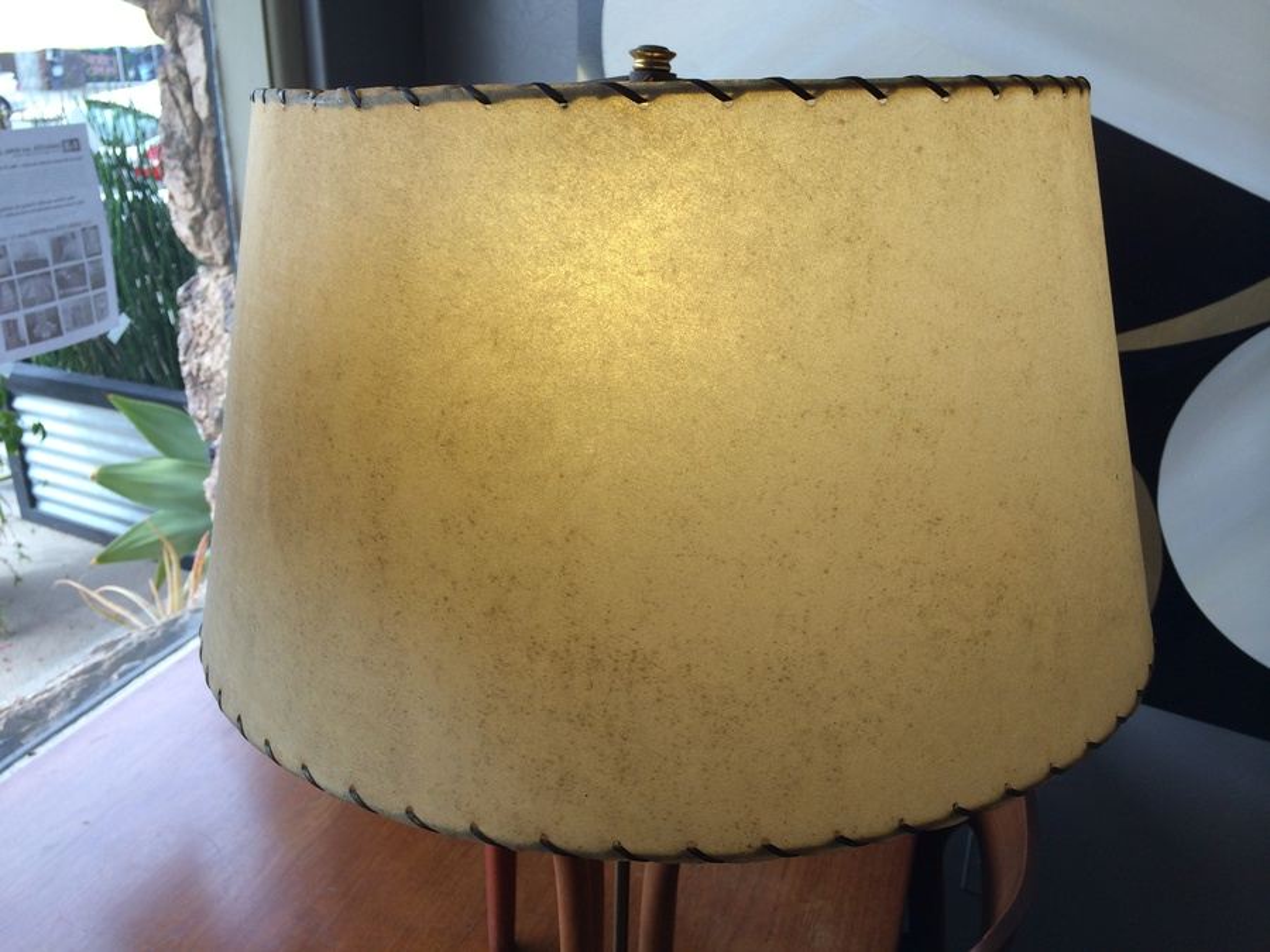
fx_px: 1101
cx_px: 635
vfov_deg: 46.8
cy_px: 476
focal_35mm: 30
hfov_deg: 60.0
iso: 32
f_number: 2.2
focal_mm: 4.12
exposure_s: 1/177
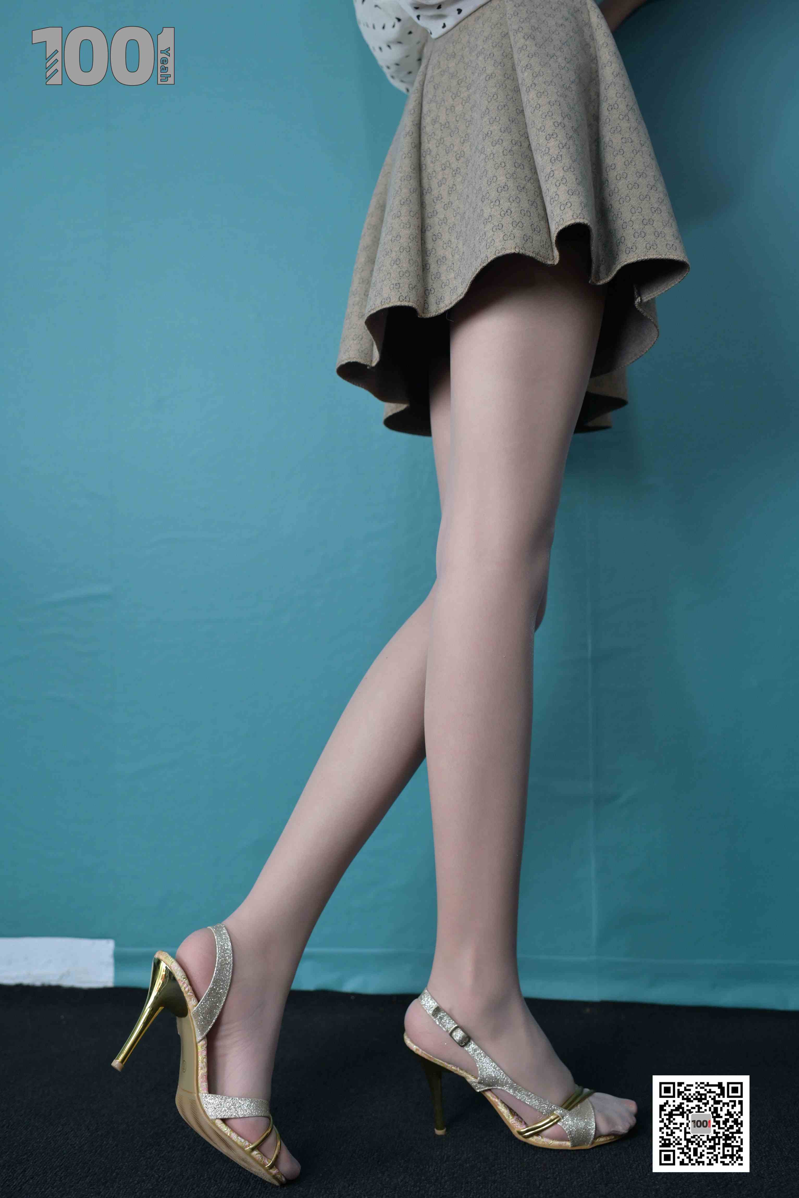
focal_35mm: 35
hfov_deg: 37.9
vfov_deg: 54.4
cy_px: 599
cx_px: 400
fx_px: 1165
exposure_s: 1/160
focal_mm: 35
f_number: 3.5
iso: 800
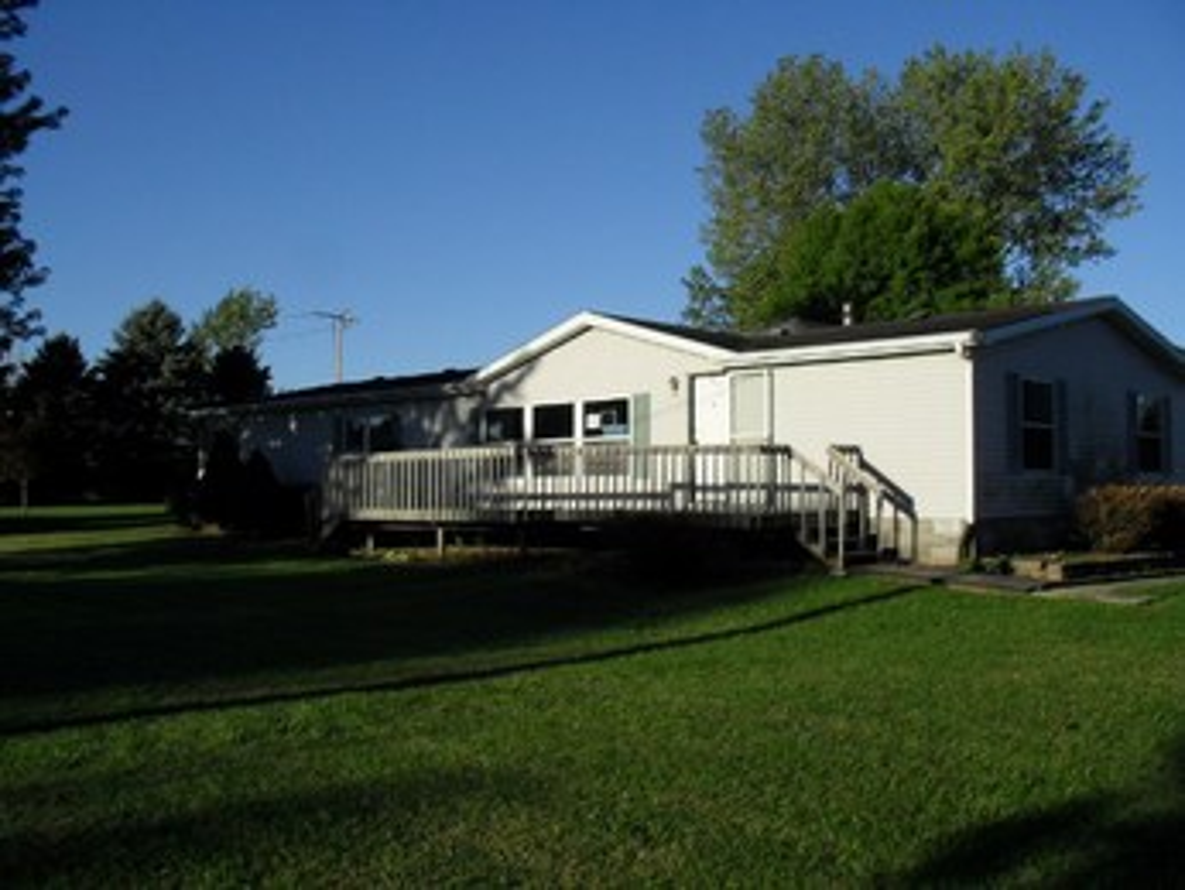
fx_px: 1199
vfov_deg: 40.7
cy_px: 445
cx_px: 592
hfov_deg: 52.6
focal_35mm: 35
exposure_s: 1/250
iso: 100
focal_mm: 6.3
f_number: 8.4
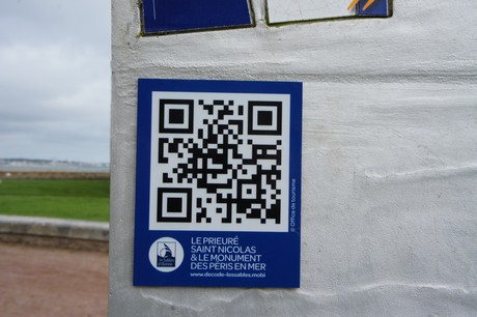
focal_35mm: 44
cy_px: 158
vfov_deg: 30.8
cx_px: 238
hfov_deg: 45.0
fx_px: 576
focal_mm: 29
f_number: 13
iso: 200
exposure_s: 1/200
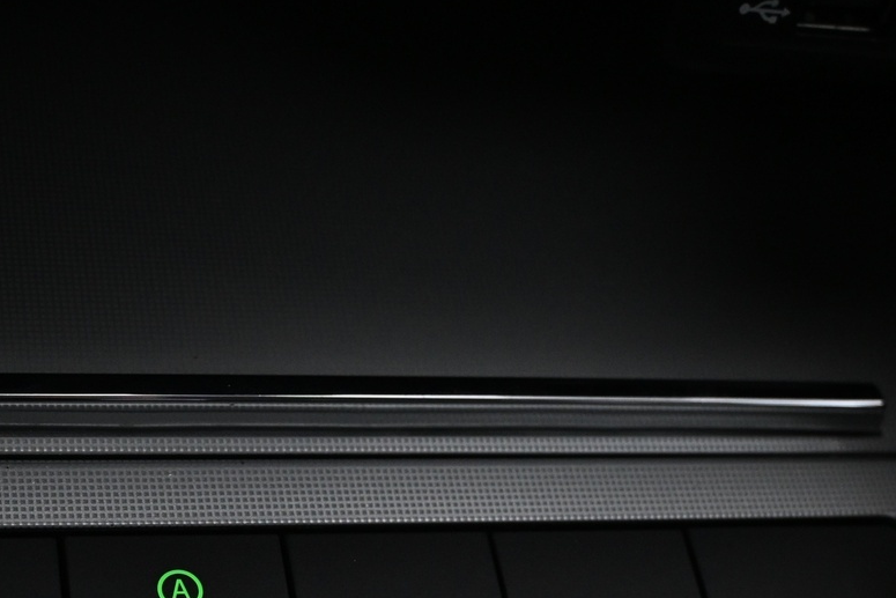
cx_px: 305
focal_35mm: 71
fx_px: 1757
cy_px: 576
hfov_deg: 28.4
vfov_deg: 18.9
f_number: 4
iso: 2000
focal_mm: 22.5
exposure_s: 1/40
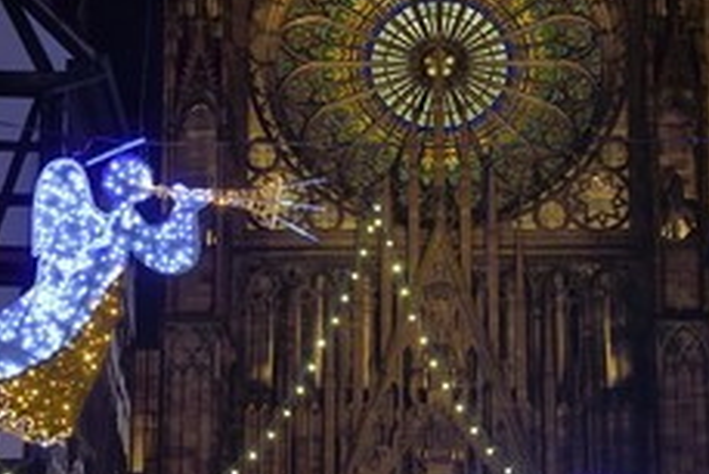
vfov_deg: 12.5
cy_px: 285
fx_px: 2168
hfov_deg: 18.6
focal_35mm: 110
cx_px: 437
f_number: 8
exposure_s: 1/15
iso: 800
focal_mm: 60
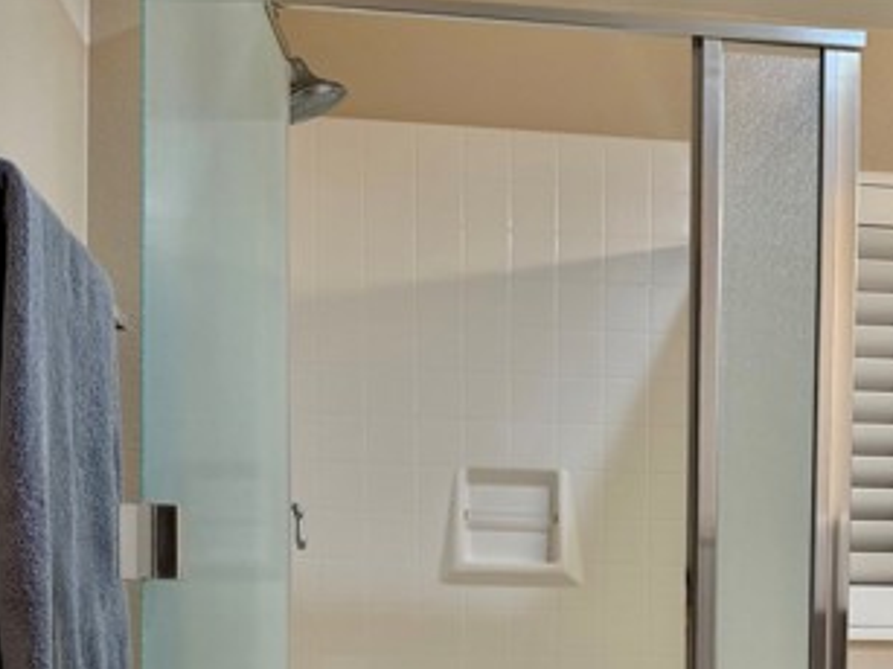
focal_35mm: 50
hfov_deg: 37.5
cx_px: 634
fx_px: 1289
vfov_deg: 27.3
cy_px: 684
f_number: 1.78
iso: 160
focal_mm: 6.76
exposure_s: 1/60
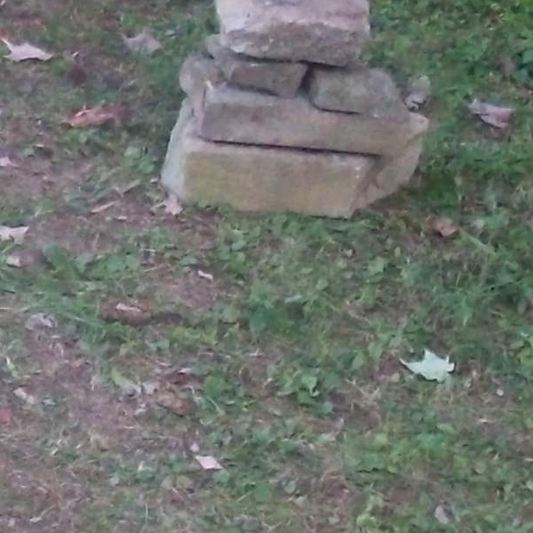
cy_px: 244
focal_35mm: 165
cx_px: -384
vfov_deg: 10.6
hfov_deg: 10.1
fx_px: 2874
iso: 252
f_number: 2.8
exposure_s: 1/64
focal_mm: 6.2
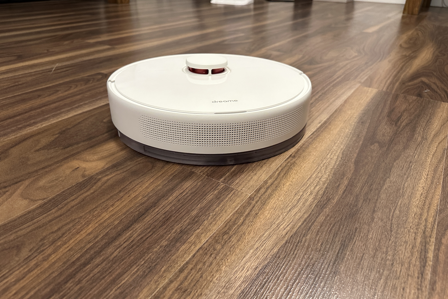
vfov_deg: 51.2
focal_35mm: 25
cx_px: 224
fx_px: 311
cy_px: 137
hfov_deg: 71.5
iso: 320
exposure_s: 1/50
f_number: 1.78
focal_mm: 6.86
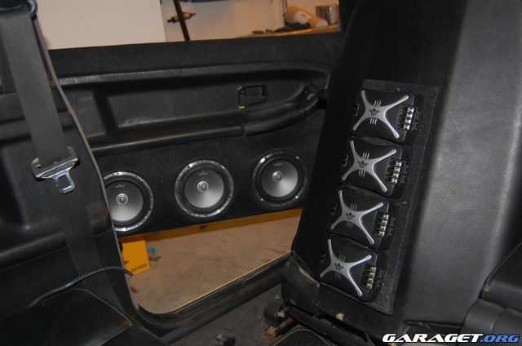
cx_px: 261
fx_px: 564
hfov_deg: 49.6
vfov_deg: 34.1
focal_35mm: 39
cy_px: 173
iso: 400
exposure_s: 1/60
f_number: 4
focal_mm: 26
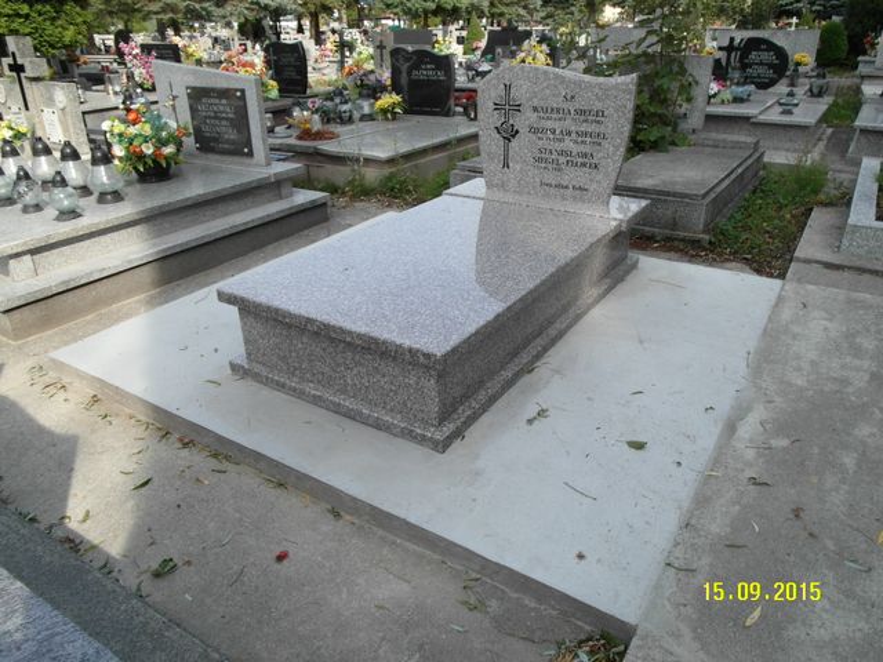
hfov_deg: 71.6
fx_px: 612
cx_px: 442
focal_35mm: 24
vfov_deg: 56.8
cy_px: 331
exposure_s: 1/250
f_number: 3.9
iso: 80
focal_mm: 5.2
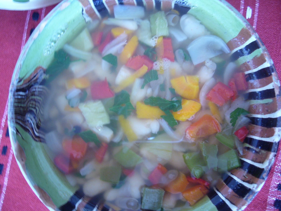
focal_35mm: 35
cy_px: 106
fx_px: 284
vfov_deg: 40.7
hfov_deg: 52.6
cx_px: 140
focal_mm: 5.8
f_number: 2.8
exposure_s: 1/13
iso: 100
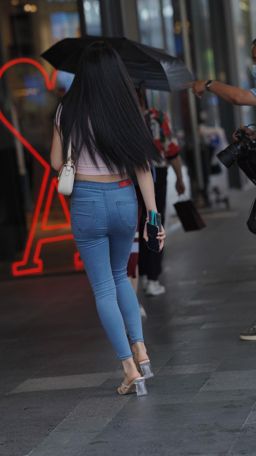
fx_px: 1918
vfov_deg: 13.5
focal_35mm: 159
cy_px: 218
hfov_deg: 7.6
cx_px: 113
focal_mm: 135
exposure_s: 1/800
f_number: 2.8
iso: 500
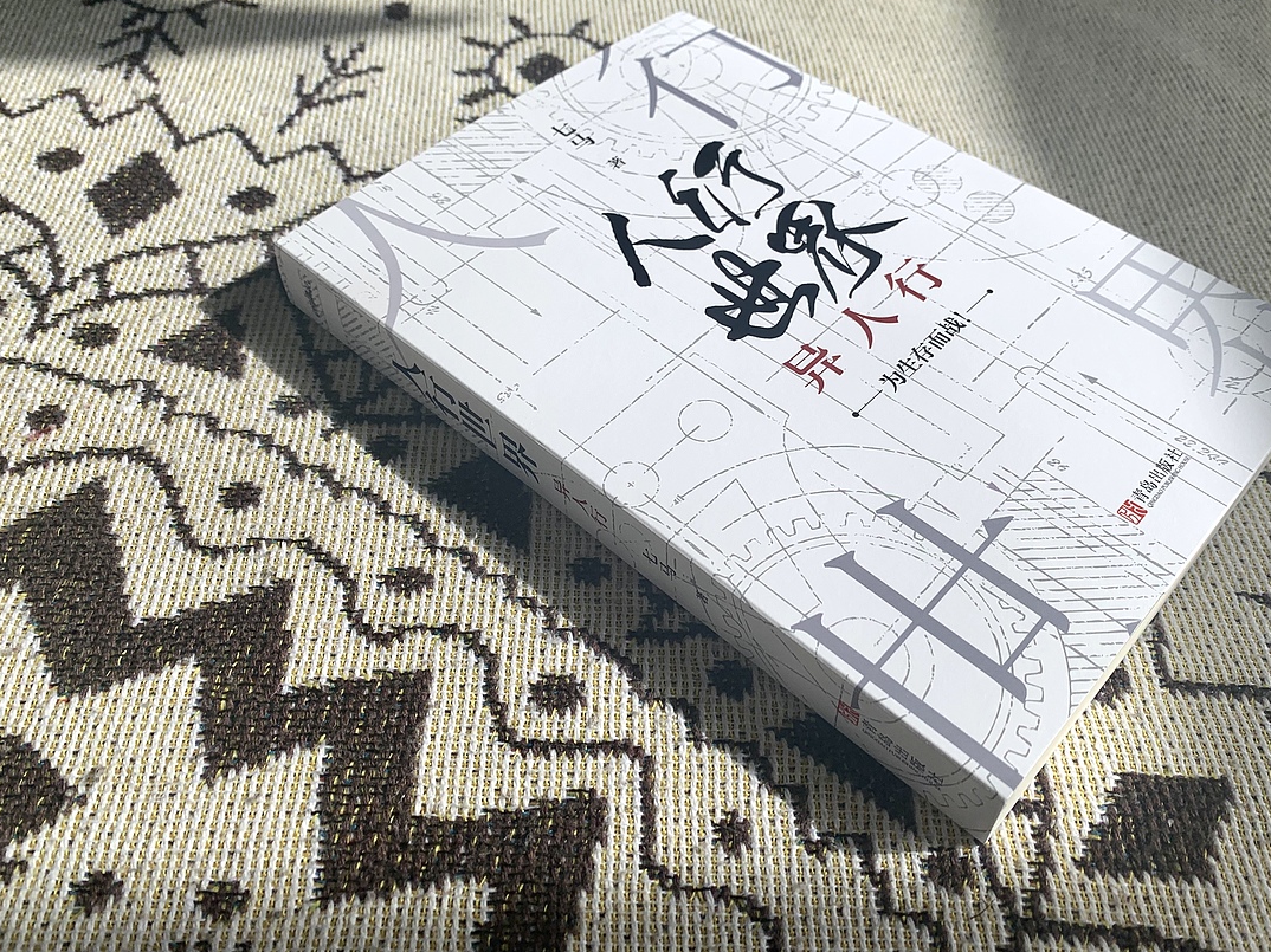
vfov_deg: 45.4
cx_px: 715
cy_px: 425
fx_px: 1138
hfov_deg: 58.2
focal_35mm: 31
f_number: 1.8
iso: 25
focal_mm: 4.25
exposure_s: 1/1610
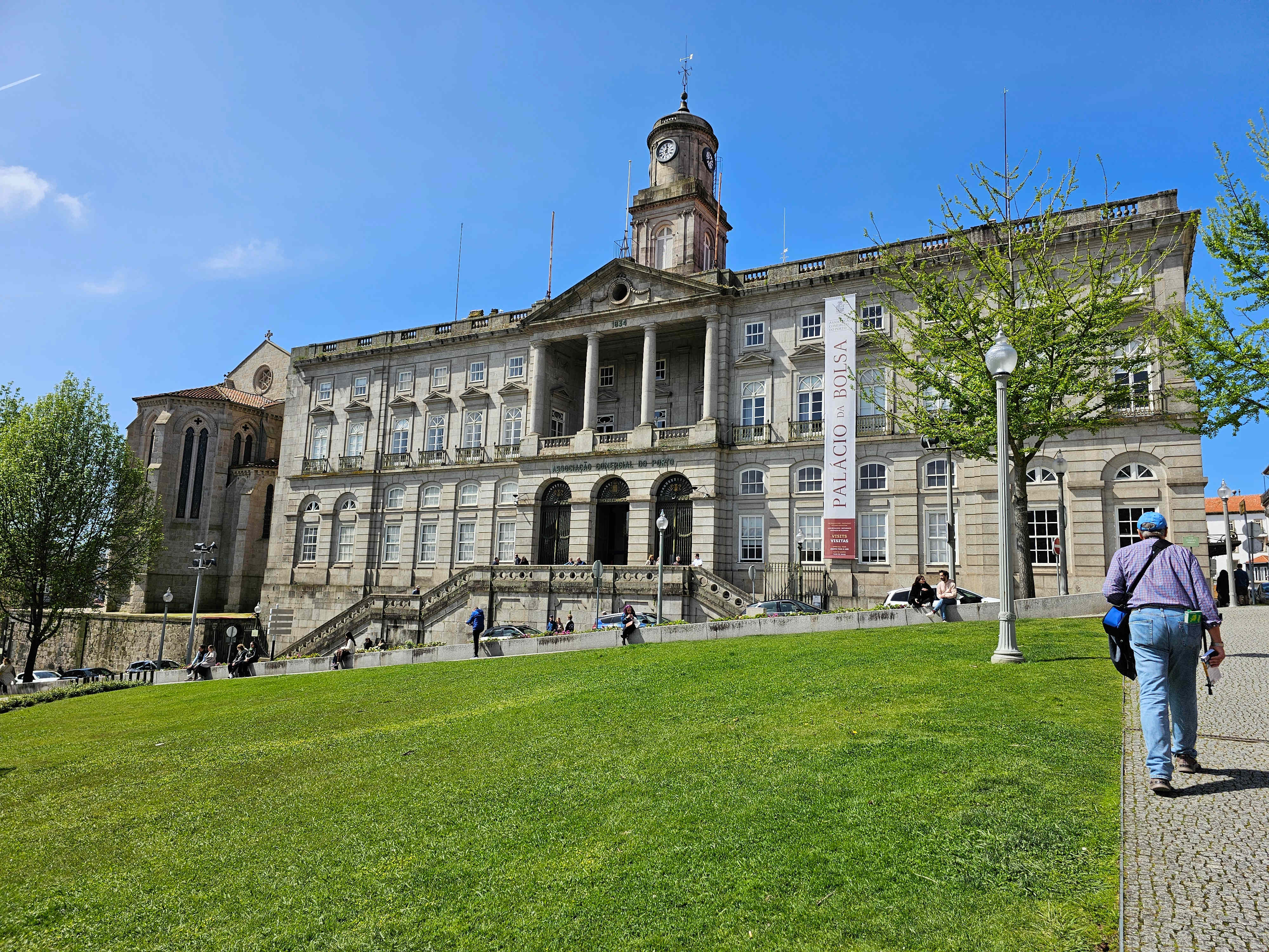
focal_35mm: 23
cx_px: 634
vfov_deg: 58.9
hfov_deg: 73.9
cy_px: 476
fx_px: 843
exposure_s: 1/1117
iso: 10
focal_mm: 6.3
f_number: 1.7
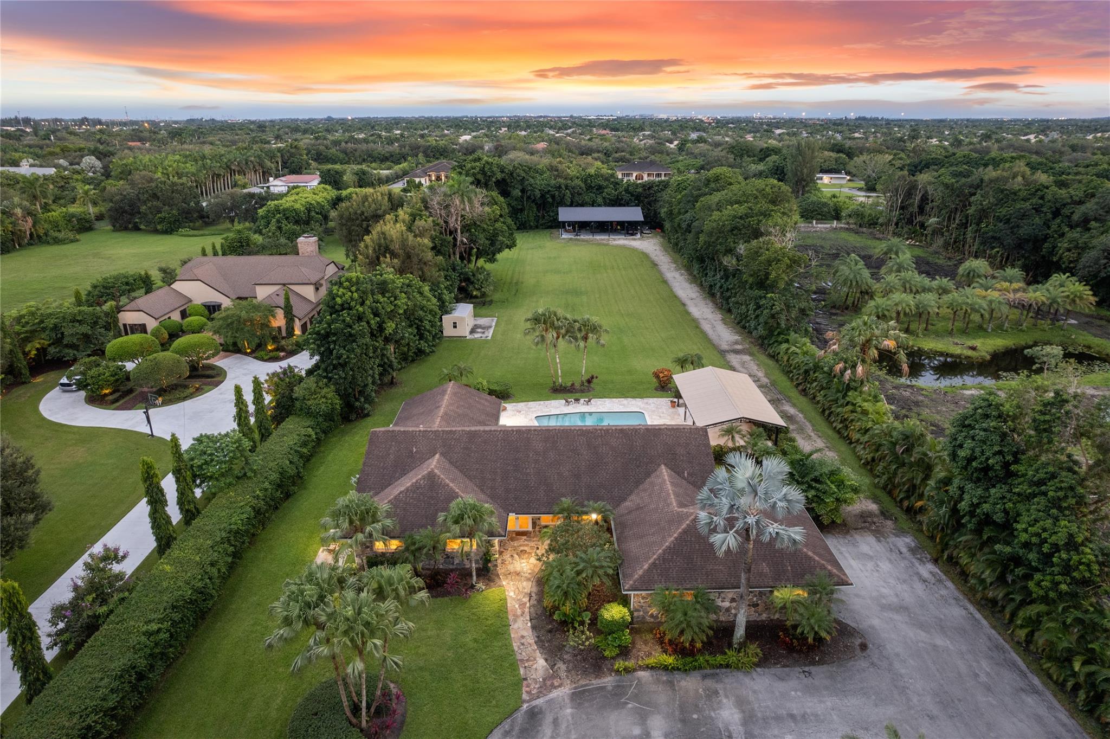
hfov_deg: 78.6
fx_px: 678
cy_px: 370
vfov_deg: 57.2
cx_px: 555
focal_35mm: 22
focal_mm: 8.38
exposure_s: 1/13
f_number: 2.8
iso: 490
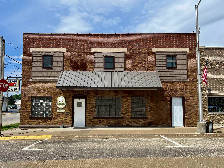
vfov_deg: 49.7
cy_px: 87
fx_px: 181
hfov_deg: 63.4
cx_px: 110
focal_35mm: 28
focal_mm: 5.7
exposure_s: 1/5319
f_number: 1.5
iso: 50
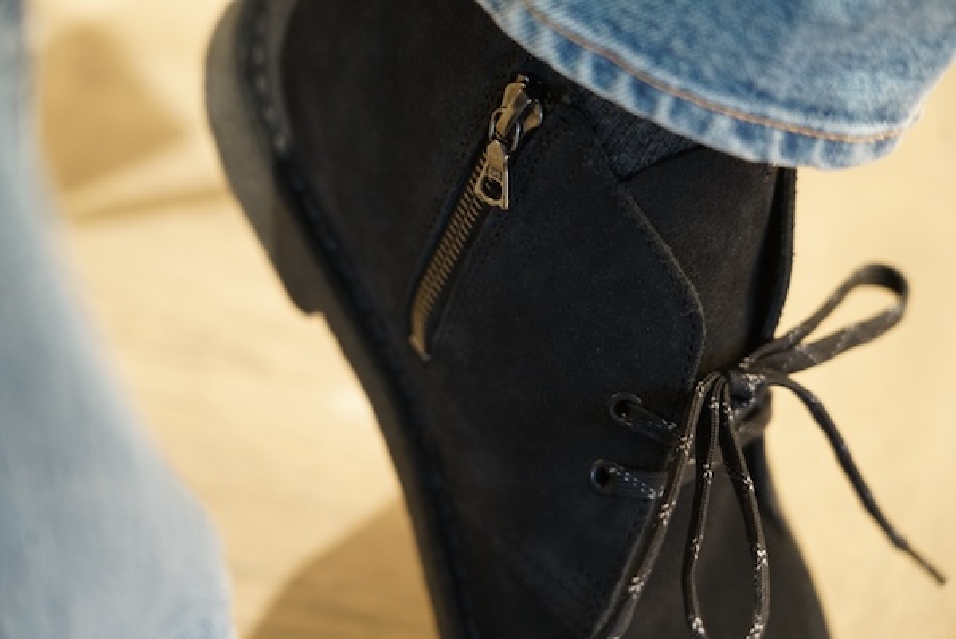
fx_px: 2179
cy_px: 320
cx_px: 478
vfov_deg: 16.7
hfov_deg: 24.7
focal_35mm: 82
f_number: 4
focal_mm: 82
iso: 2500
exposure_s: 1/100
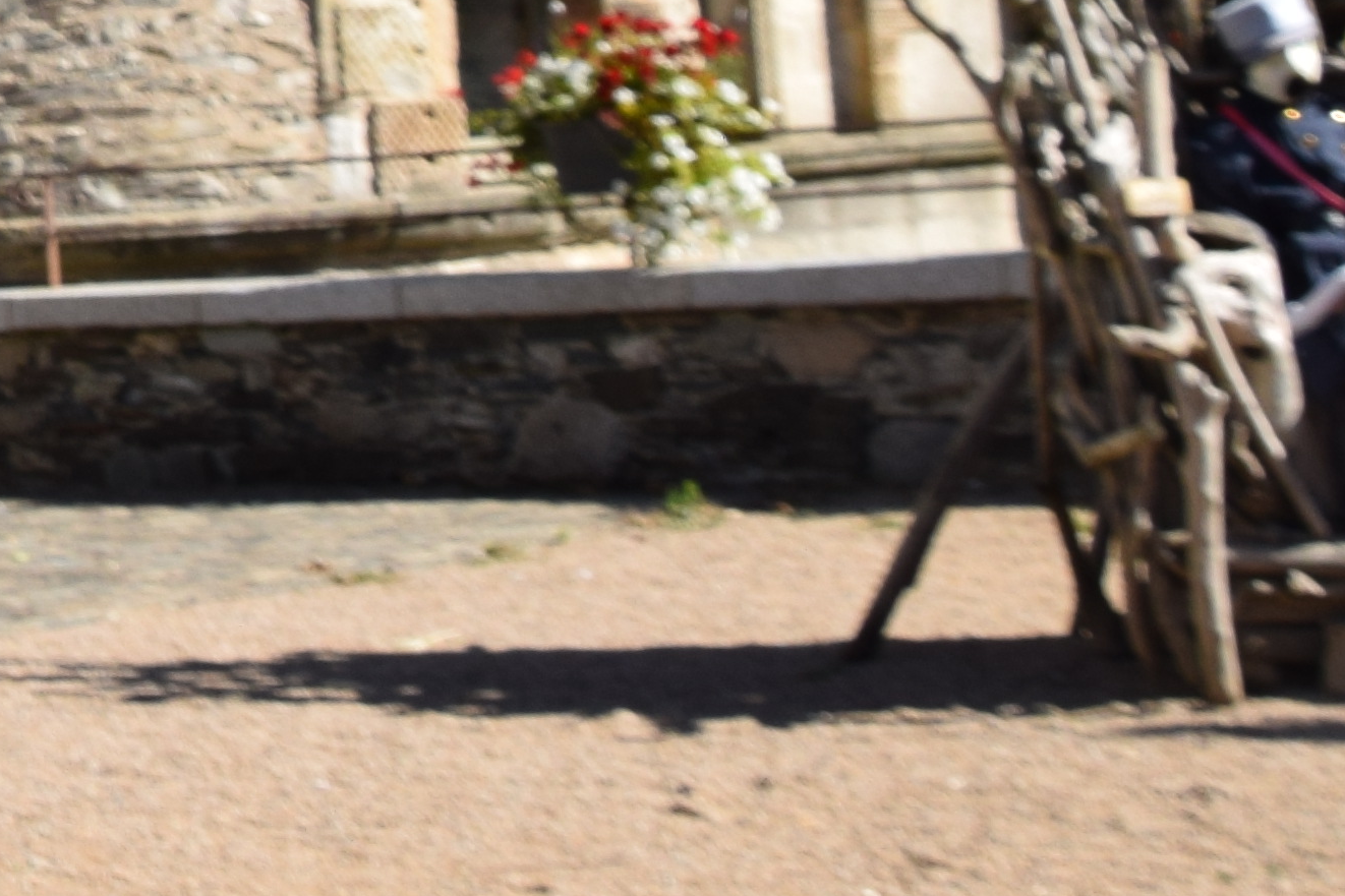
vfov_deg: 5.7
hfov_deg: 8.3
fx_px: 8900
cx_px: -1055
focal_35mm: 238
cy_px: -663
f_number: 10
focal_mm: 35
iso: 200
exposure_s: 1/400
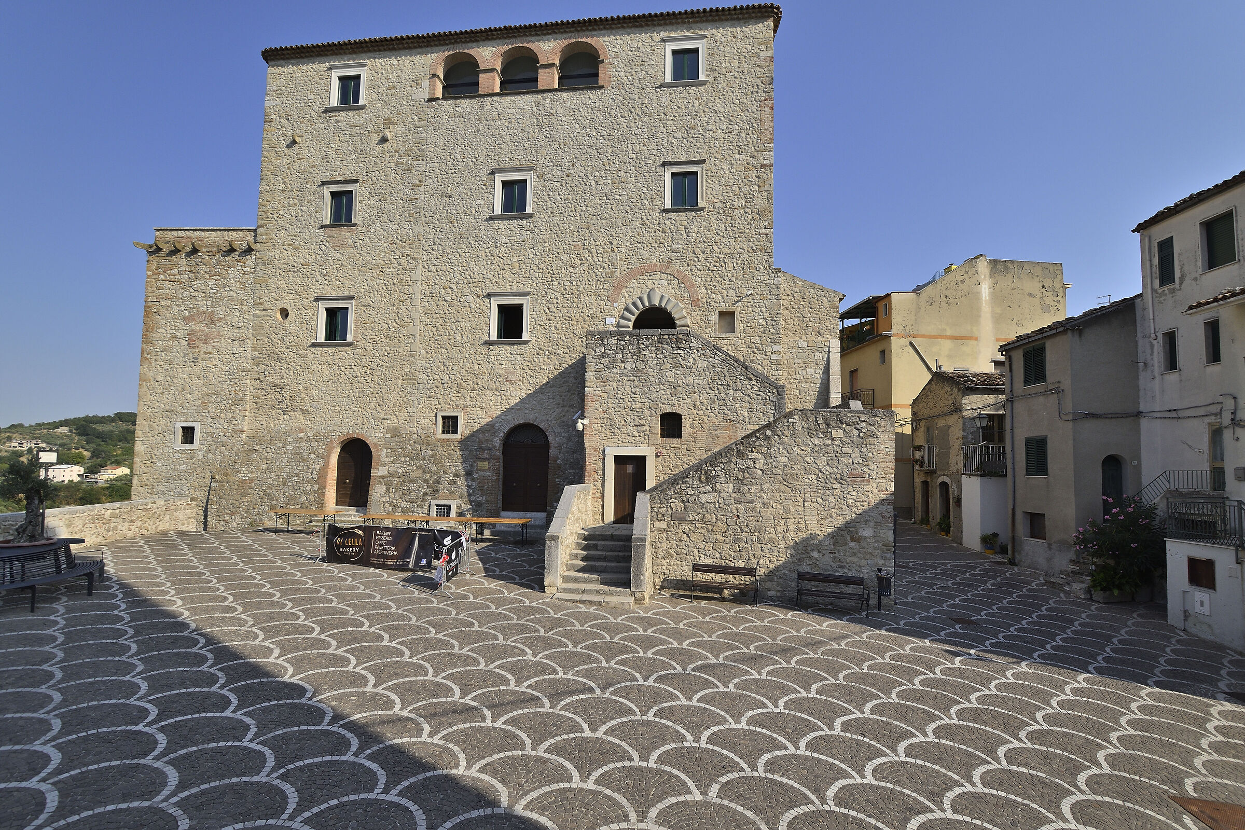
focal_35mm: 15
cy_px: 415
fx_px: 519
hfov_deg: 100.4
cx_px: 622
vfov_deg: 77.3
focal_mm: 10
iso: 100
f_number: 9
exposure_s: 1/320
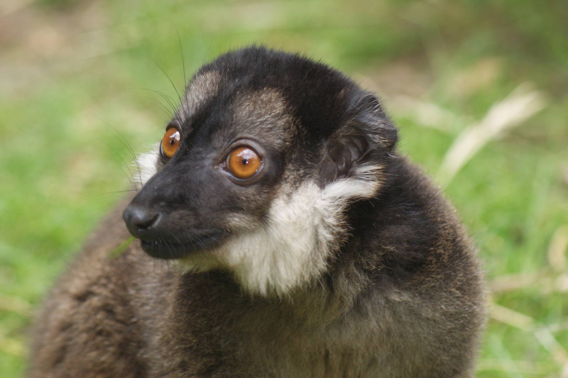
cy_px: 189
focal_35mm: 225
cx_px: 284
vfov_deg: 6.1
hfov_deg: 9.2
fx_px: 3548
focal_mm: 150
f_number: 5.6
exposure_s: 1/125
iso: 400
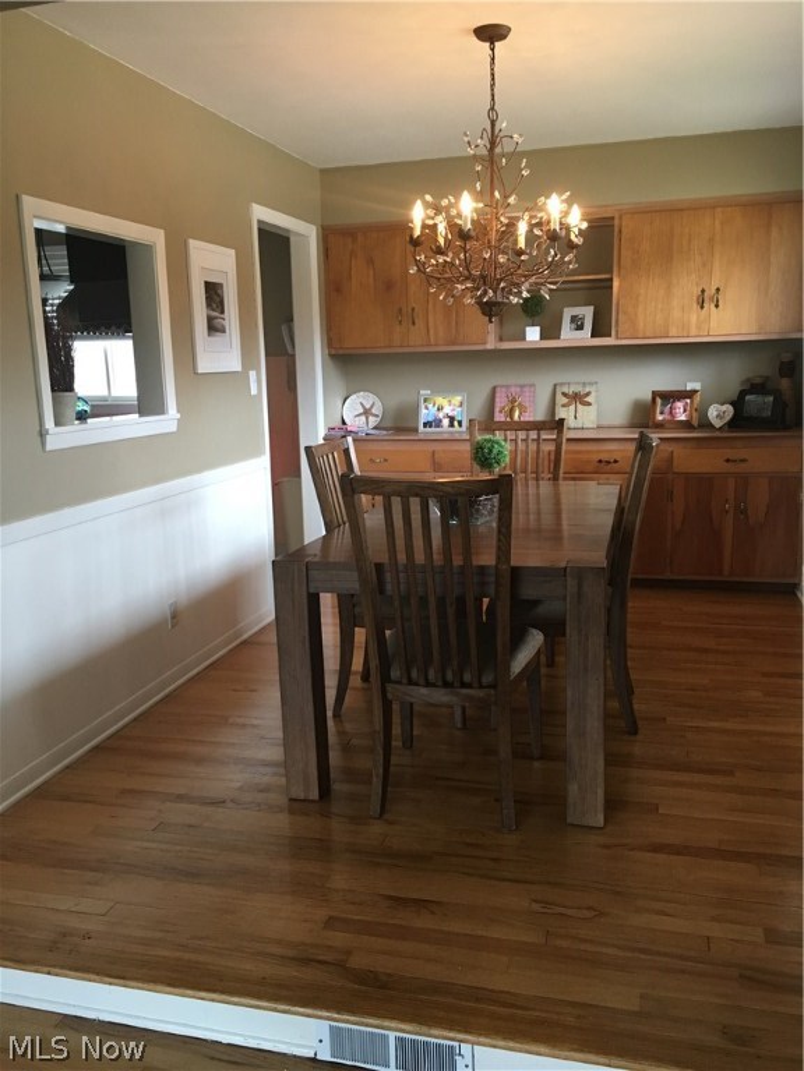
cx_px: 402
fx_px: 898
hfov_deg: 48.2
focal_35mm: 29
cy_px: 536
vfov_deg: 61.7
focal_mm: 4.15
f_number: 2.2
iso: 125
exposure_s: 1/30
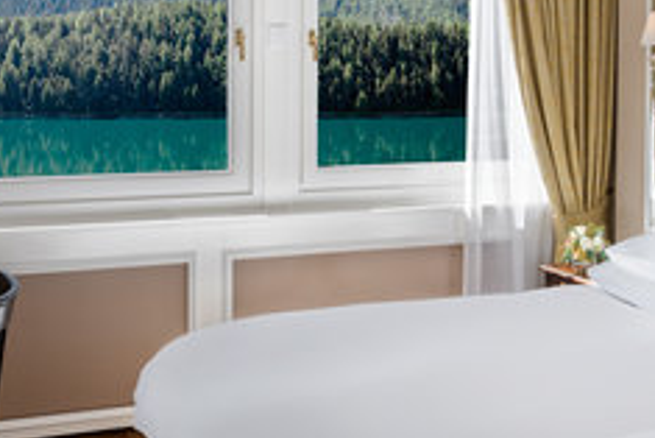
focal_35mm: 53
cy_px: 61
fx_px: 965
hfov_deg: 37.2
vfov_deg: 24.9
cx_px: 226
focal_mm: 26
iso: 100
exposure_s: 1/60
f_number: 11
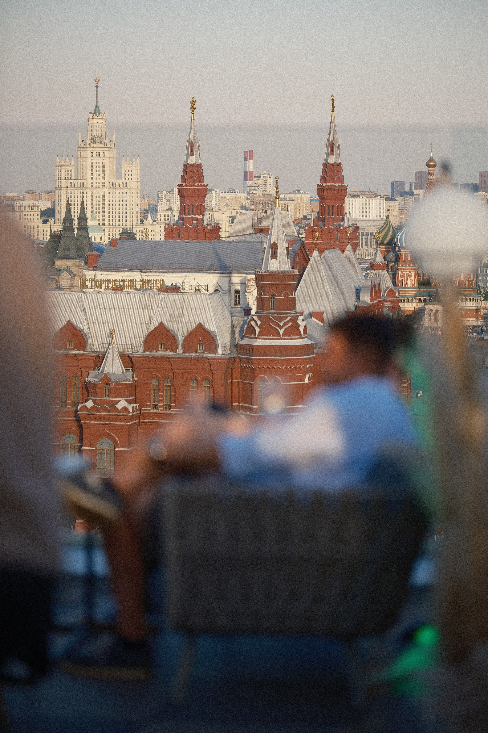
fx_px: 2297
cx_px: 244
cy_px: 366
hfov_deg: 12.1
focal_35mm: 113
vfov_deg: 18.1
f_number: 1.2
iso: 160
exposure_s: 1/4000
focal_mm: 75
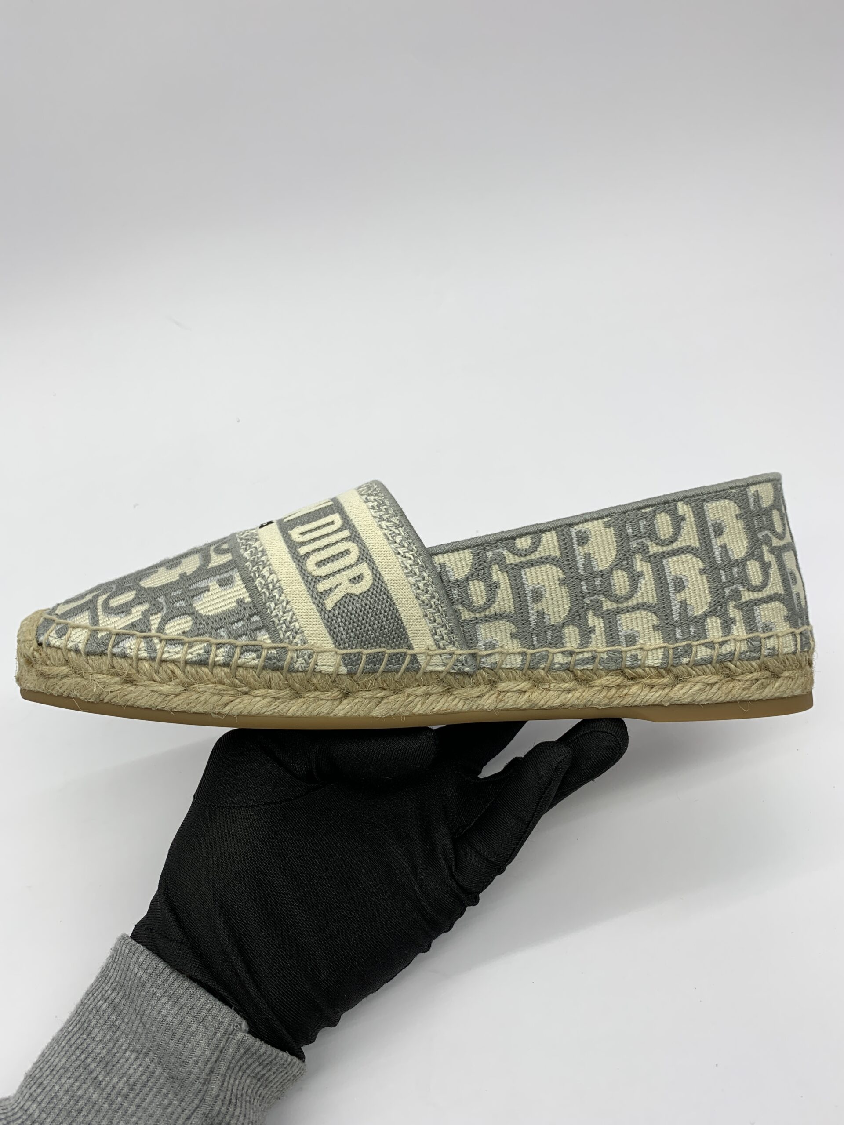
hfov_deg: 53.1
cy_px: 562
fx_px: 845
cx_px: 422
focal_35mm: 26
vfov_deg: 67.3
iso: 25
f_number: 1.8
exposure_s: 1/112
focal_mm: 4.25
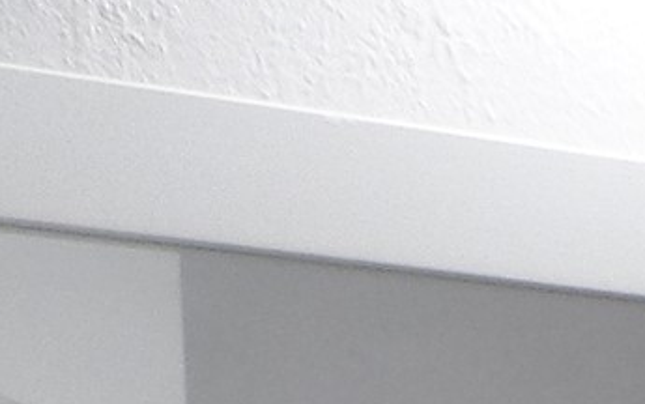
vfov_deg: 7.2
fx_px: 2656
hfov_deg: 12.7
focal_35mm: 151
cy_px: 1397
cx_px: 1137
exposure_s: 1/30
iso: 200
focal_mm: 4
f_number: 3.2
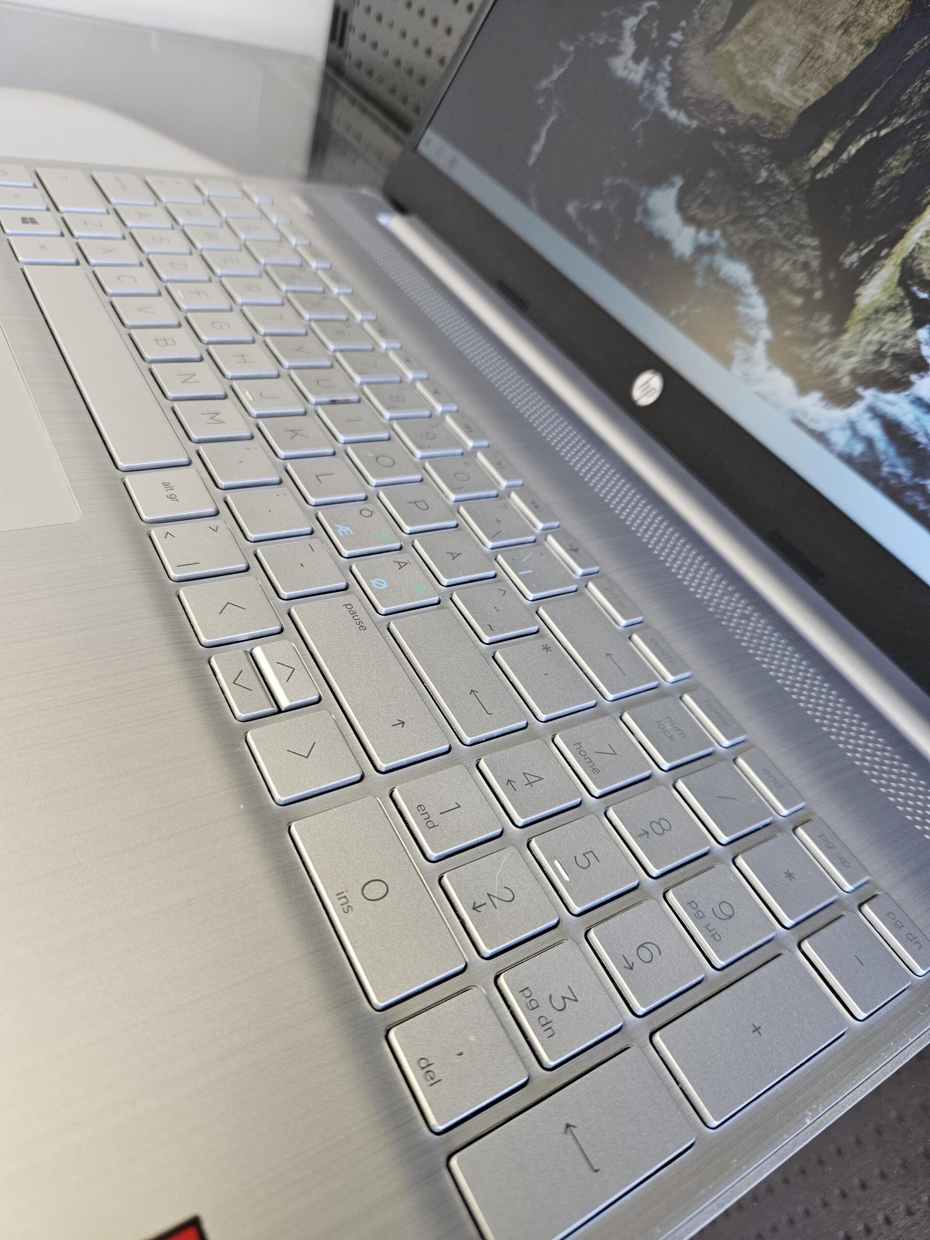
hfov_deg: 58.9
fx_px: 824
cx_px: 465
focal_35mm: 23
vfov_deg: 73.9
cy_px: 620
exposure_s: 1/100
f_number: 1.8
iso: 400
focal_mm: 5.4
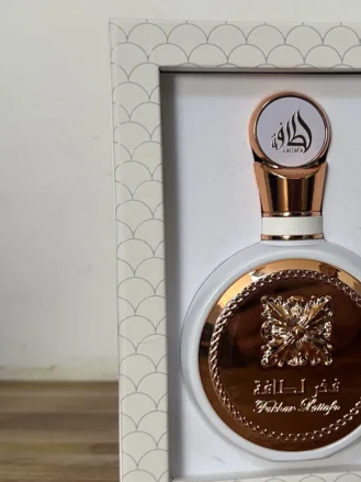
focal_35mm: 56
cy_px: 228
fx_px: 779
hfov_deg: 25.0
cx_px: 348
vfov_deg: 34.4
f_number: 1.78
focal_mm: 6.86
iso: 125
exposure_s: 1/50
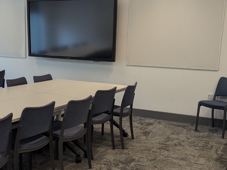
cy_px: 104
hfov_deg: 36.4
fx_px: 341
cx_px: 78
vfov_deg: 28.0
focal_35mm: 52
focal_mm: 6.81
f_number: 1.85
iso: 64
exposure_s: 1/100
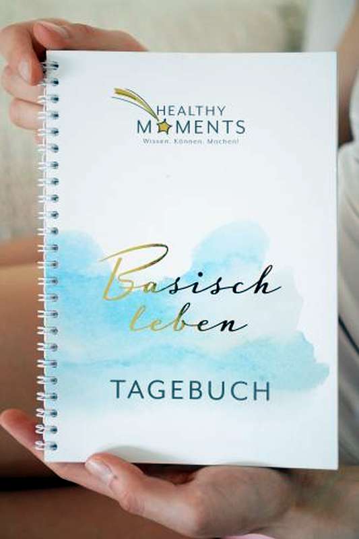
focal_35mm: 51
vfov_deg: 38.9
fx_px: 763
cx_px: 180
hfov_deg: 26.5
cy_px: 270
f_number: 4
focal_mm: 51
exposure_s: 1/100
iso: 4000
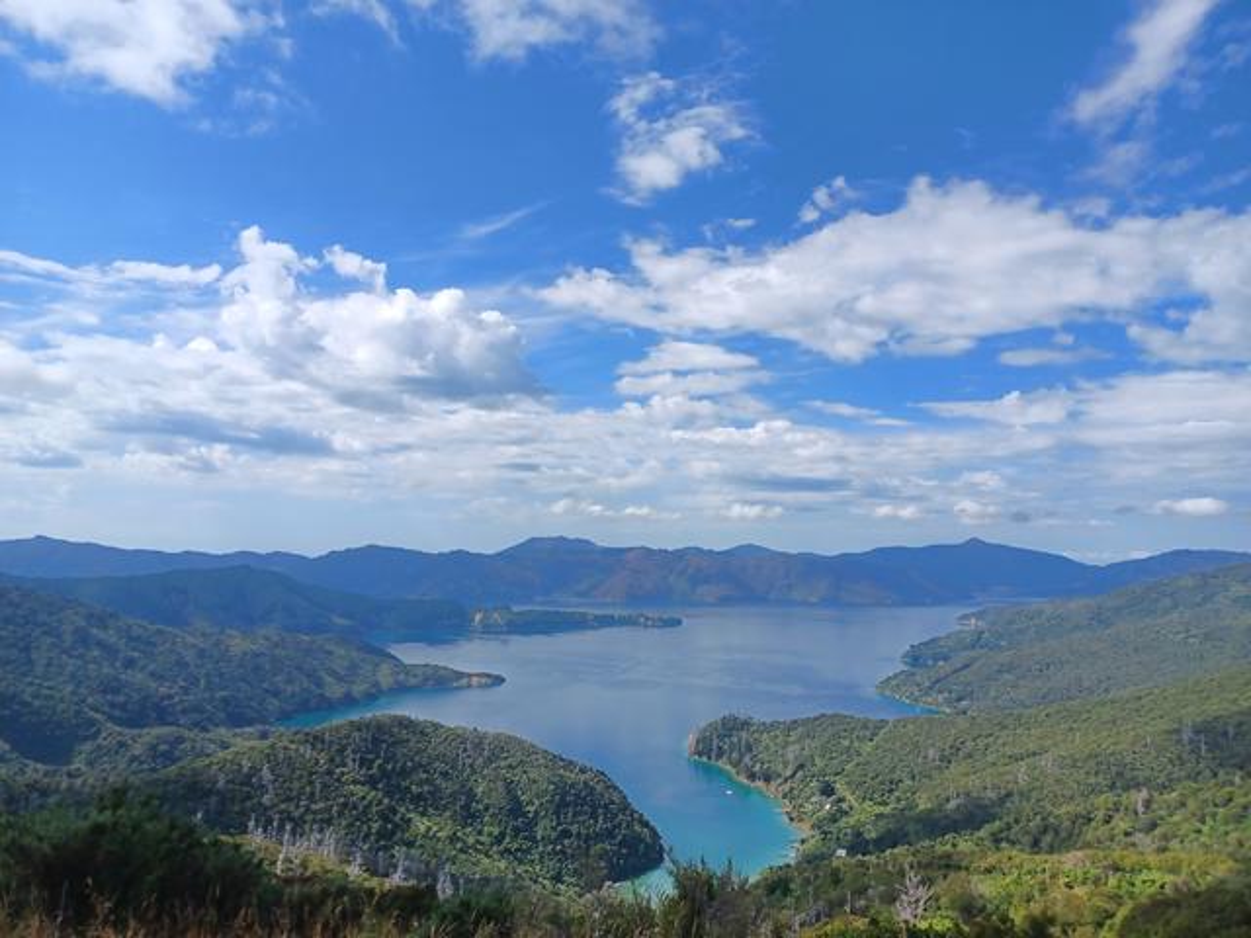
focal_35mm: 25
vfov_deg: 54.9
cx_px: 626
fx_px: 903
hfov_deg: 69.4
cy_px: 469
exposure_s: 1/543
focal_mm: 4.6
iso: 32
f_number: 1.8
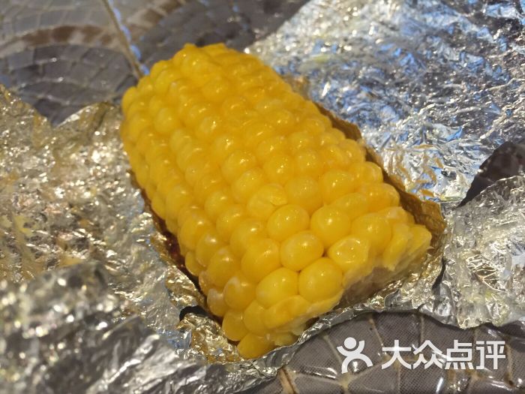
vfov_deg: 48.2
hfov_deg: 61.7
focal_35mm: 29
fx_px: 440
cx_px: 262
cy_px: 197
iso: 100
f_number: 2.2
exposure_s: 1/15
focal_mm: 4.15
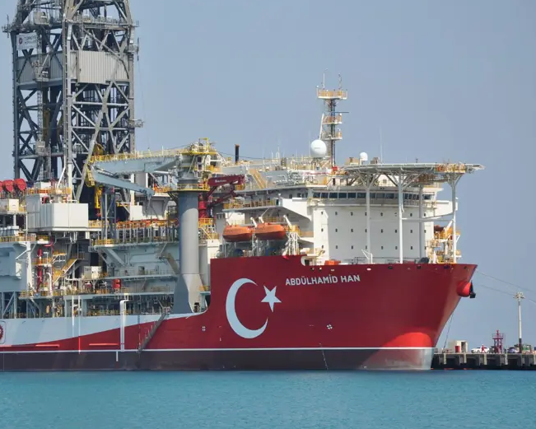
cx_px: 197
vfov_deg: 7.7
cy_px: 207
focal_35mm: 200
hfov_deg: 9.7
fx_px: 3167
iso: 400
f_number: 9
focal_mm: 105
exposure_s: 1/1250
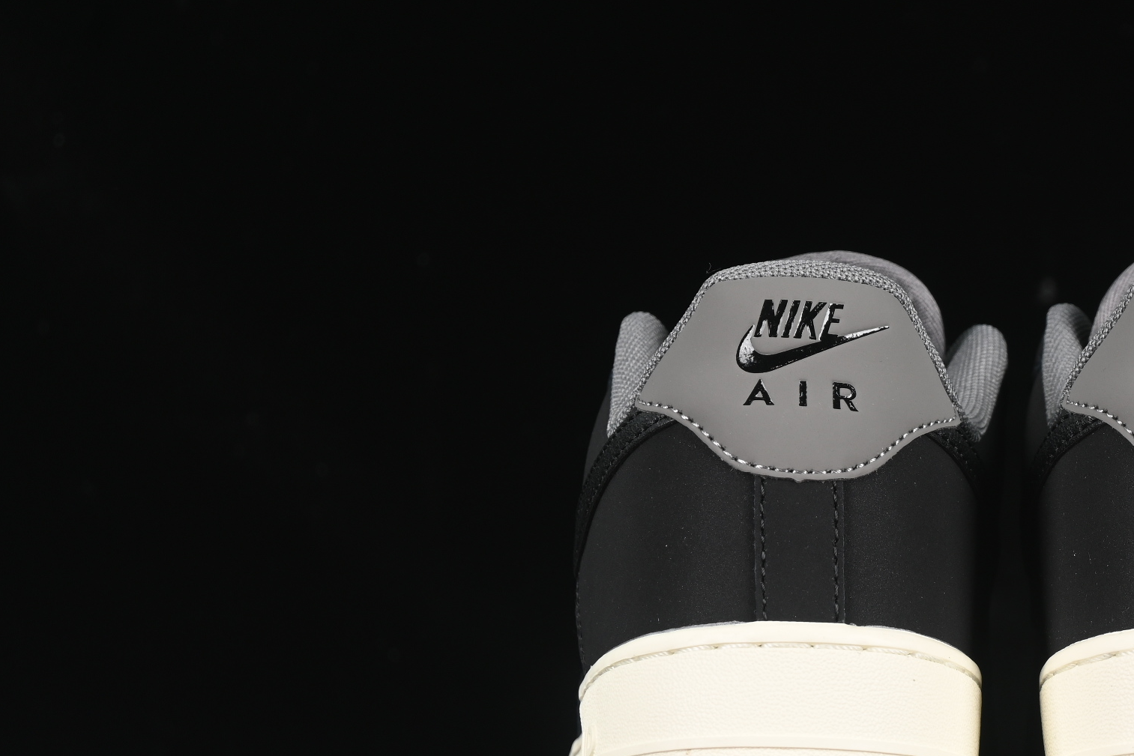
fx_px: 4347
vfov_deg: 9.9
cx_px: 1022
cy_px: 423
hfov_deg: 14.7
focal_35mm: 138
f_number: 6.3
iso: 160
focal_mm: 50
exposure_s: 1/50
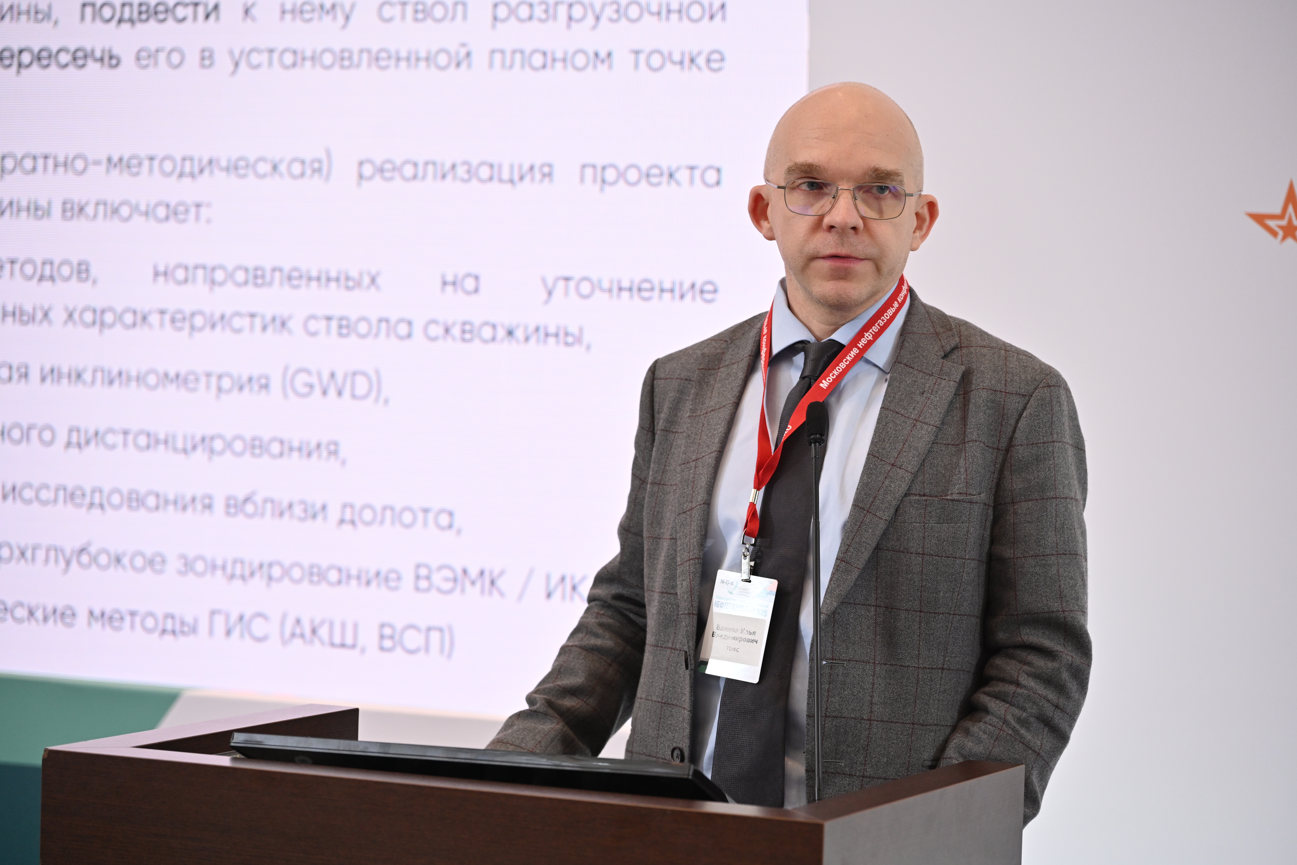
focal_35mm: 101
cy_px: 432
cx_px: 648
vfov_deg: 13.6
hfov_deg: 20.2
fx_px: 3639
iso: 800
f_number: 4
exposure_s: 1/160
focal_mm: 101
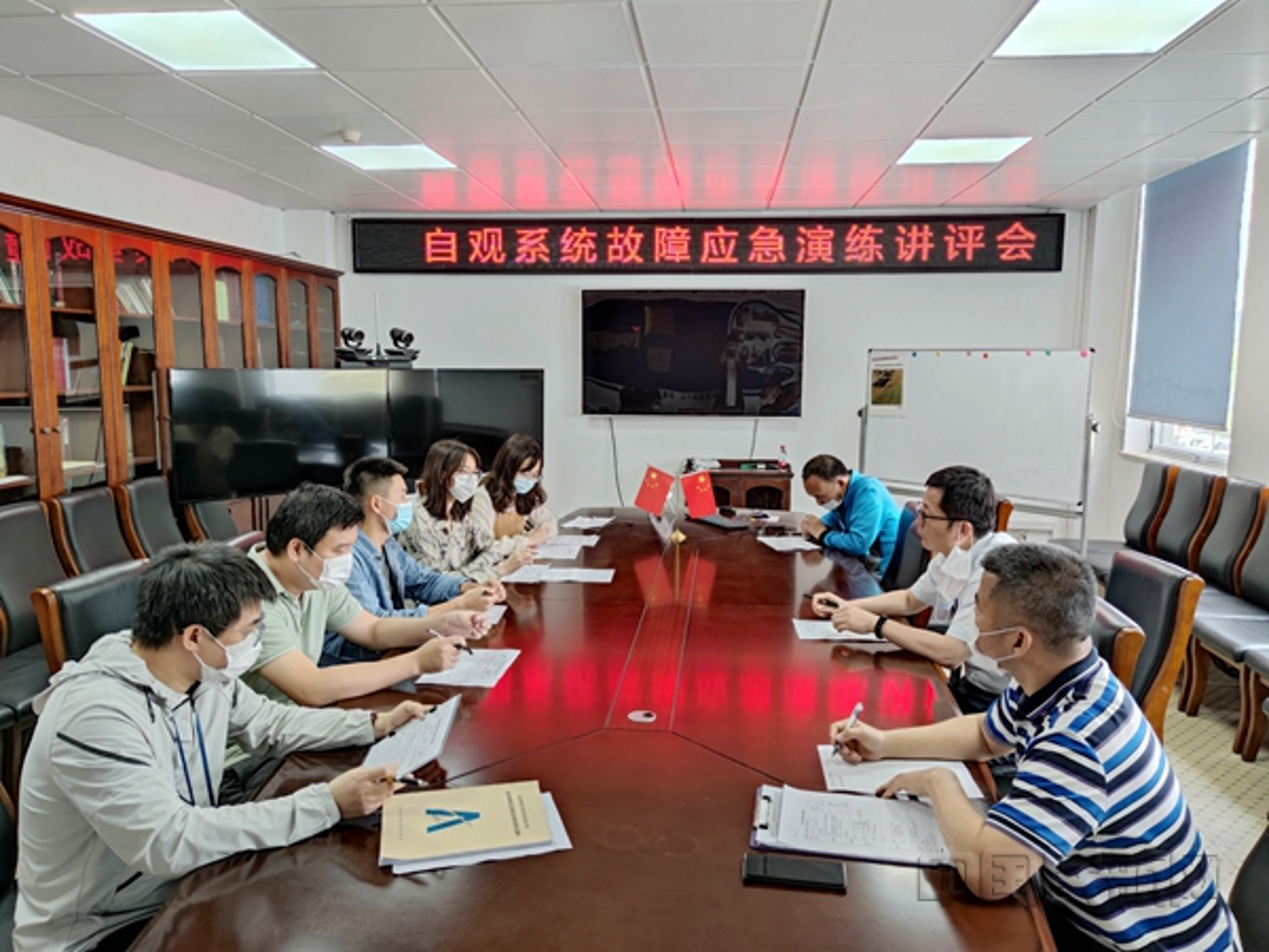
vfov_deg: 56.8
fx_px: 880
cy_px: 476
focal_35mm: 24
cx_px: 634
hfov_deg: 71.6
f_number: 1.85
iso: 351
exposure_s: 1/33
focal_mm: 6.78
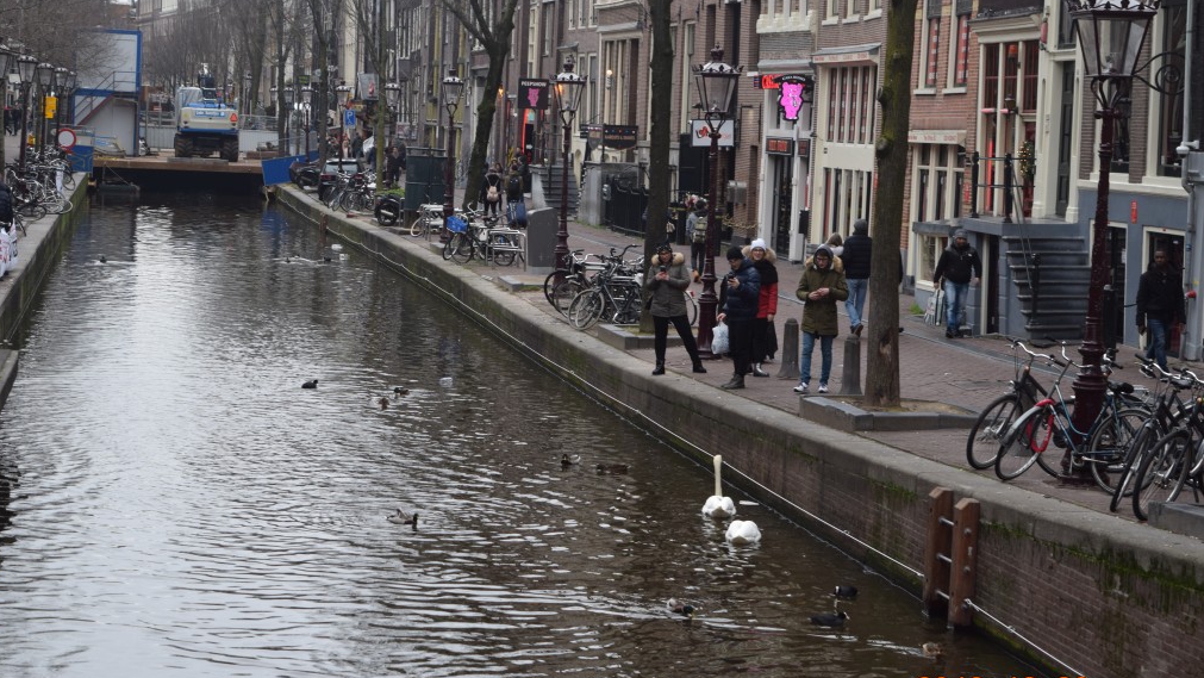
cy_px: 344
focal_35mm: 88
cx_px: 595
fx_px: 2795
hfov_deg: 24.3
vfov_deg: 13.8
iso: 400
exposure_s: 1/160
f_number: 6.3
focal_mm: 55
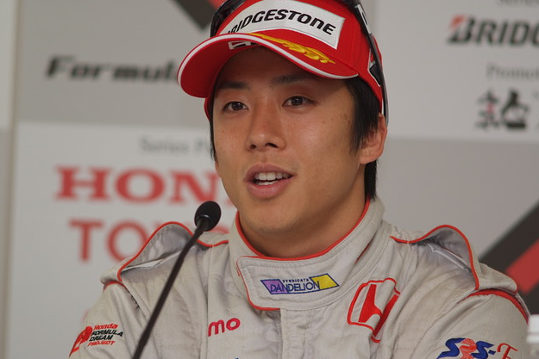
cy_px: 176
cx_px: 247
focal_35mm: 311
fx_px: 4657
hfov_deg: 6.6
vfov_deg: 4.4
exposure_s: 1/125
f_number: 2.8
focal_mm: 180
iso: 200
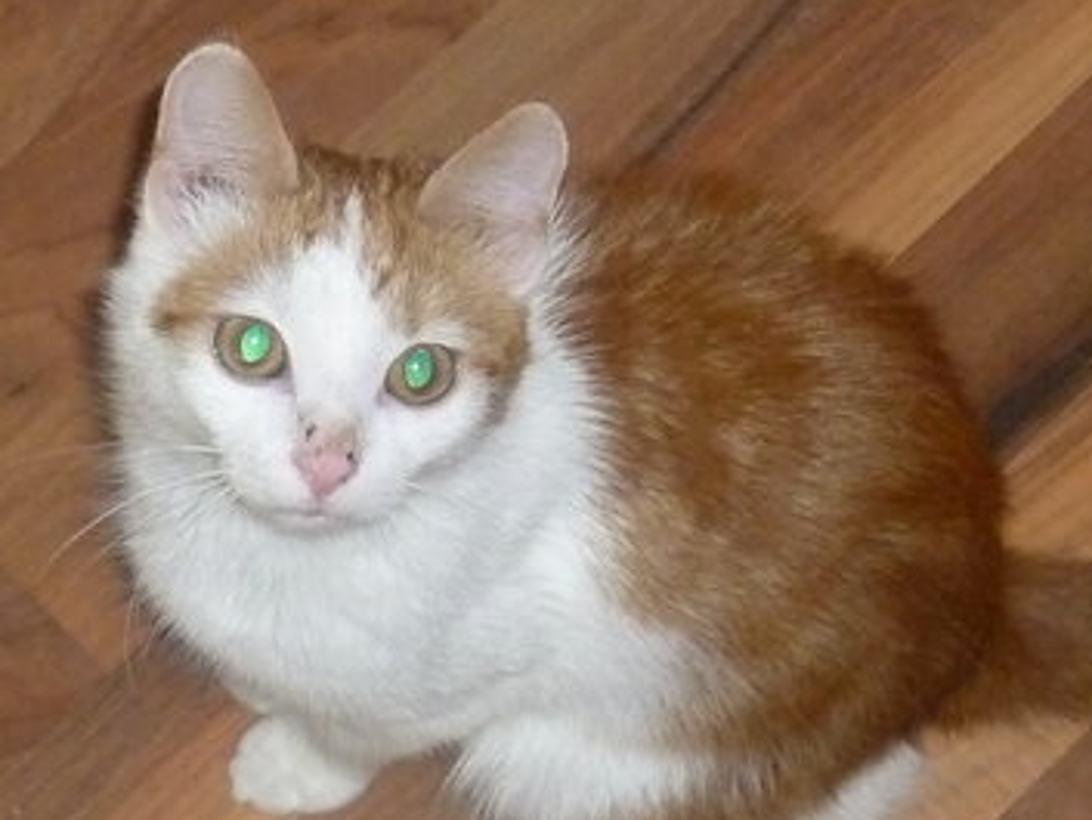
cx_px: 470
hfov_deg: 12.9
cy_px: 374
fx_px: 4828
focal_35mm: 153
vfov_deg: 9.7
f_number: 3.4
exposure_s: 1/60
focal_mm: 8
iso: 400
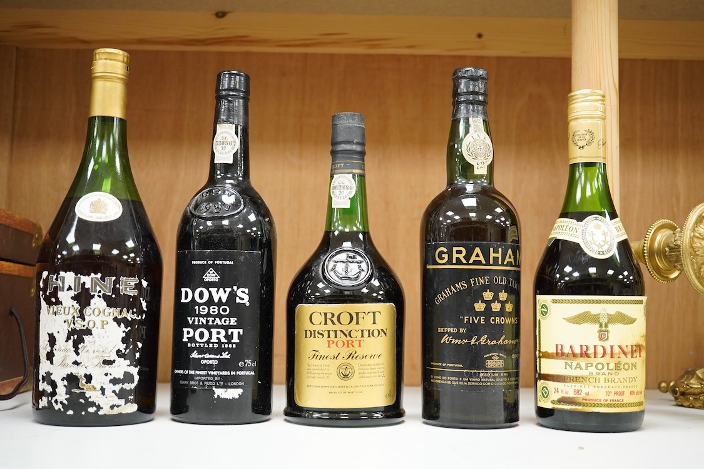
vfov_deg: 29.9
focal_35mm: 45
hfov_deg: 43.6
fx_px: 880
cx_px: 352
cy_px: 234
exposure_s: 1/160
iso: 2500
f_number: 5.6
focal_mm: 30
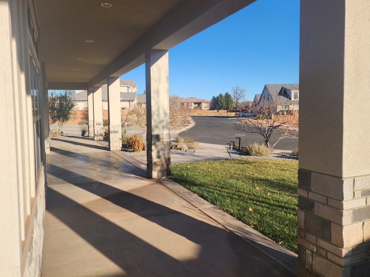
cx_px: 174
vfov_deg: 51.3
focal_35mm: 27
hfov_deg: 65.3
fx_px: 289
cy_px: 130
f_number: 1.8
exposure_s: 1/944
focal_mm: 6.4
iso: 12
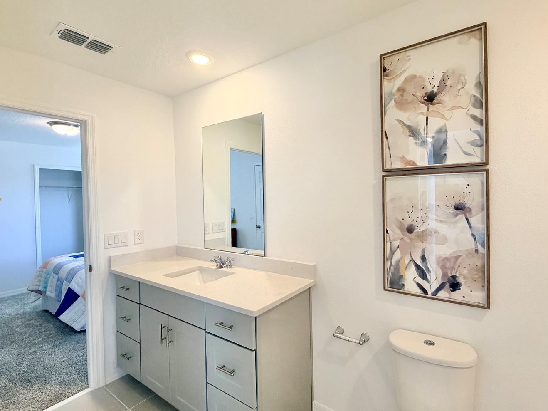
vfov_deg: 74.7
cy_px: 199
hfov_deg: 90.6
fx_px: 269
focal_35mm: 17
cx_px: 306
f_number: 2.2
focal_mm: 2.22
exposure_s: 1/120
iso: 200
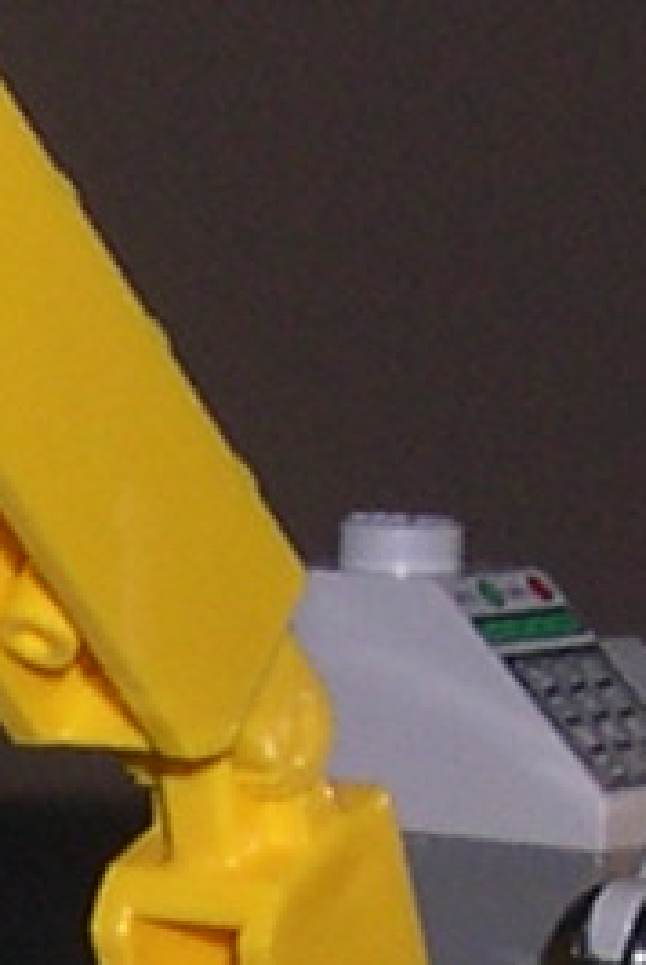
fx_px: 9047
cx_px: -330
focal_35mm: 337
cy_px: 1756
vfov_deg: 6.0
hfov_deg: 4.1
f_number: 7.6
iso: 100
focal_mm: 8
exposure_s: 1/60
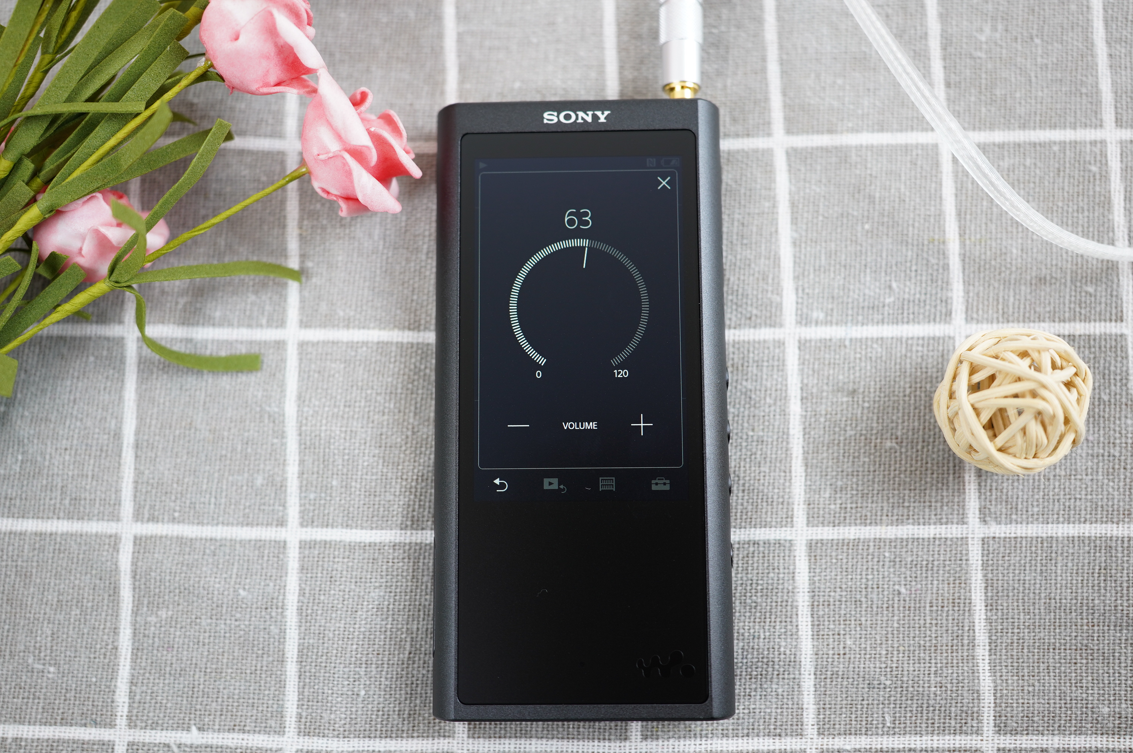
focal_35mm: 35
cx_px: 566
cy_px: 376
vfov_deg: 37.8
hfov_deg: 54.5
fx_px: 1101
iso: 250
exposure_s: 1/40
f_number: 2.8
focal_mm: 35
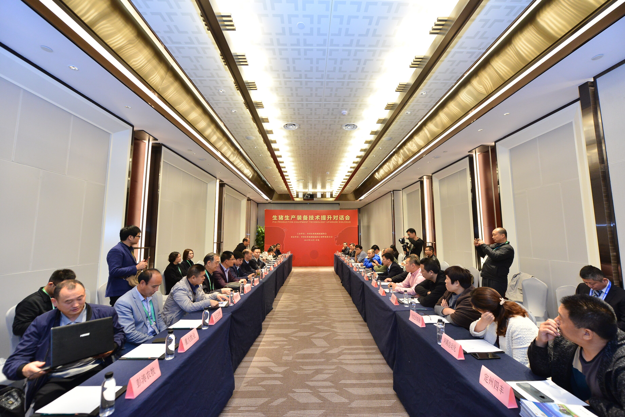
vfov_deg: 81.2
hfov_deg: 104.2
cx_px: 312
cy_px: 208
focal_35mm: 14
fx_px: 243
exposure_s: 1/125
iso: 1600
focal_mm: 14
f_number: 3.5
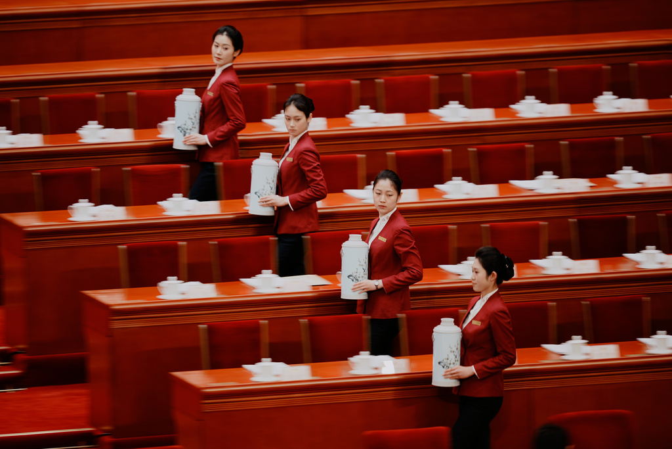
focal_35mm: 400
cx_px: 336
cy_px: 224
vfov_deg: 3.4
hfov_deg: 5.2
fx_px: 7467
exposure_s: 1/20
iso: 100
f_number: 2.8
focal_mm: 400
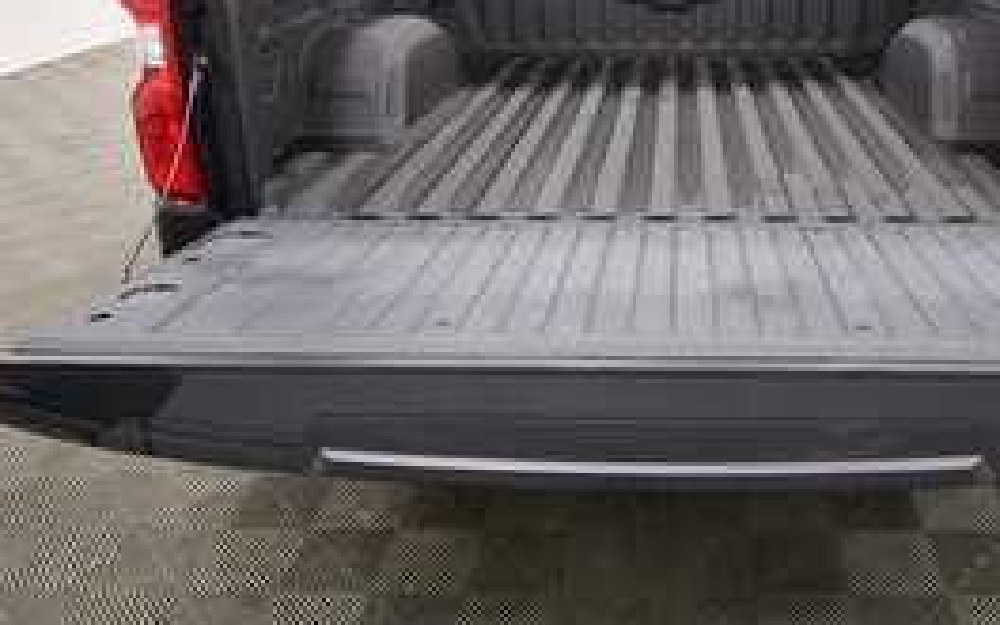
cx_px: 667
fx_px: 927
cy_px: 165
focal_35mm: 34
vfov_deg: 36.5
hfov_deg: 55.5
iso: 1400
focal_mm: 15
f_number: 5
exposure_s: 1/125
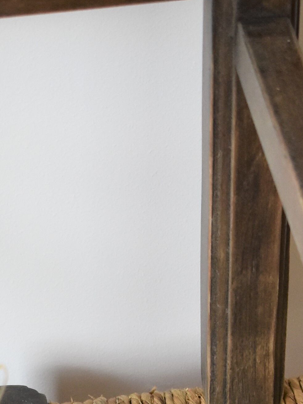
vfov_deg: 9.7
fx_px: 2311
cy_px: 572
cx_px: 143
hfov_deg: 7.5
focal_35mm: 198
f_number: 4.2
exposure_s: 1/200
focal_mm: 30
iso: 800
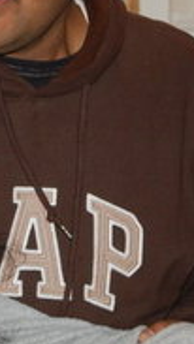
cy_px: 107
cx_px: -102
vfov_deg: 7.1
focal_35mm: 303
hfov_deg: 4.0
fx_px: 2768
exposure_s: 1/60
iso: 400
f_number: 5.6
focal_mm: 55
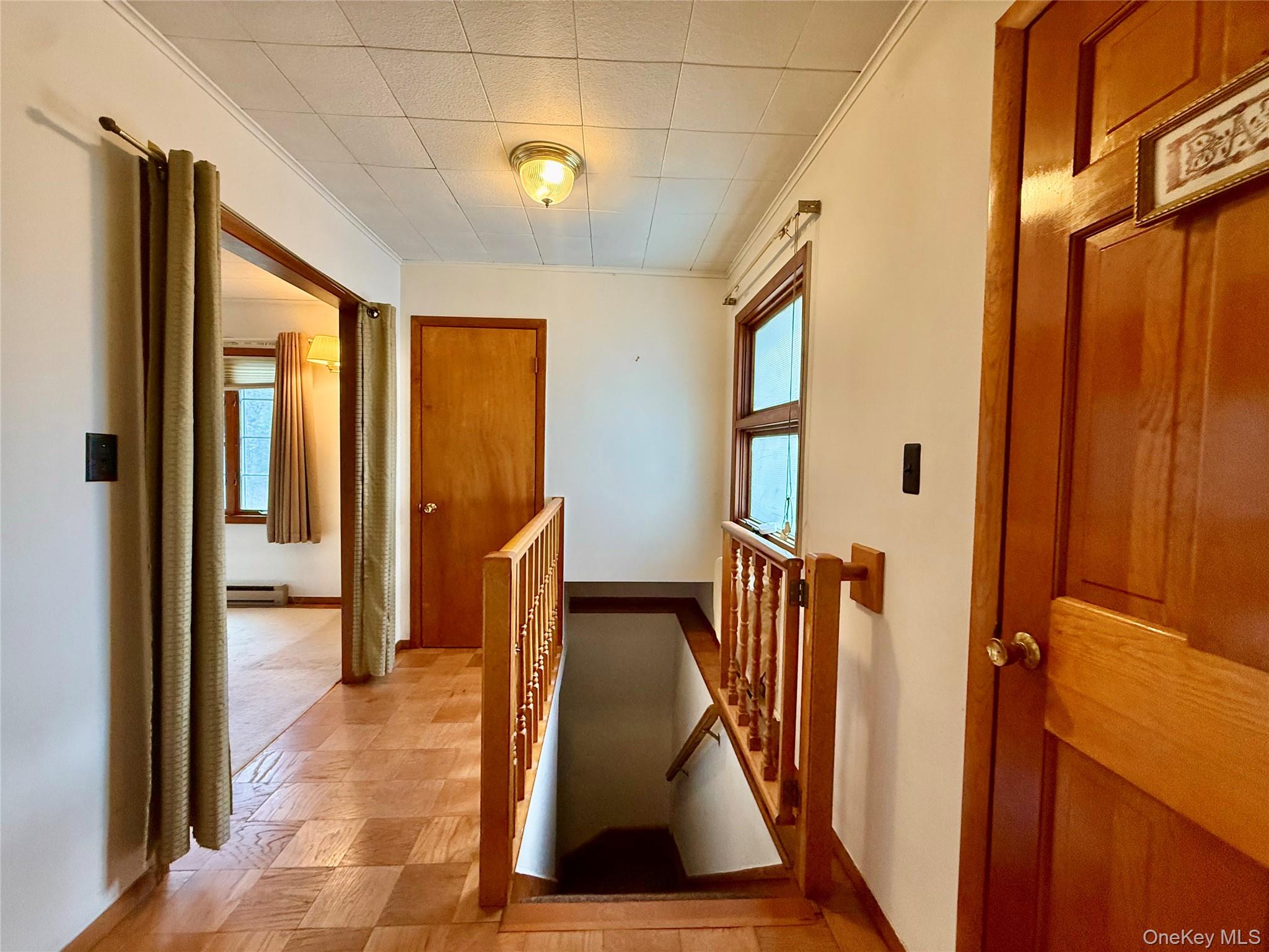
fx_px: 513
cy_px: 476
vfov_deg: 85.7
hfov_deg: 102.1
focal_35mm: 14
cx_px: 634
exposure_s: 1/120
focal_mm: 2.22
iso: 400
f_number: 2.2
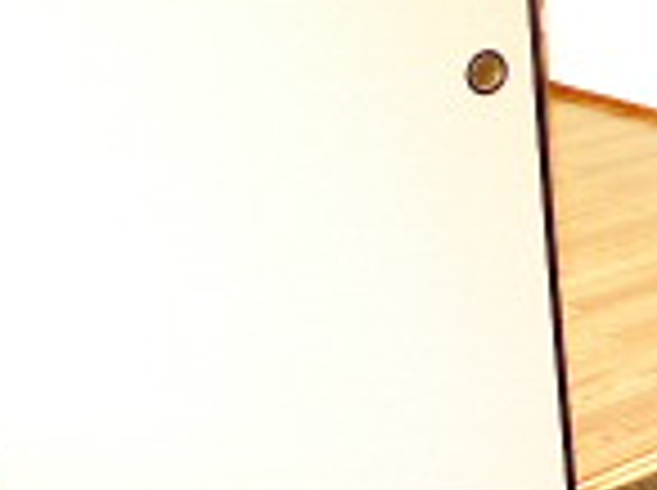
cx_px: 1197
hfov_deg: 18.8
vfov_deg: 18.3
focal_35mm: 79
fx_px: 1497
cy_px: 49
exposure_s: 1/30
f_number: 2
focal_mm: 3.9
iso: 125
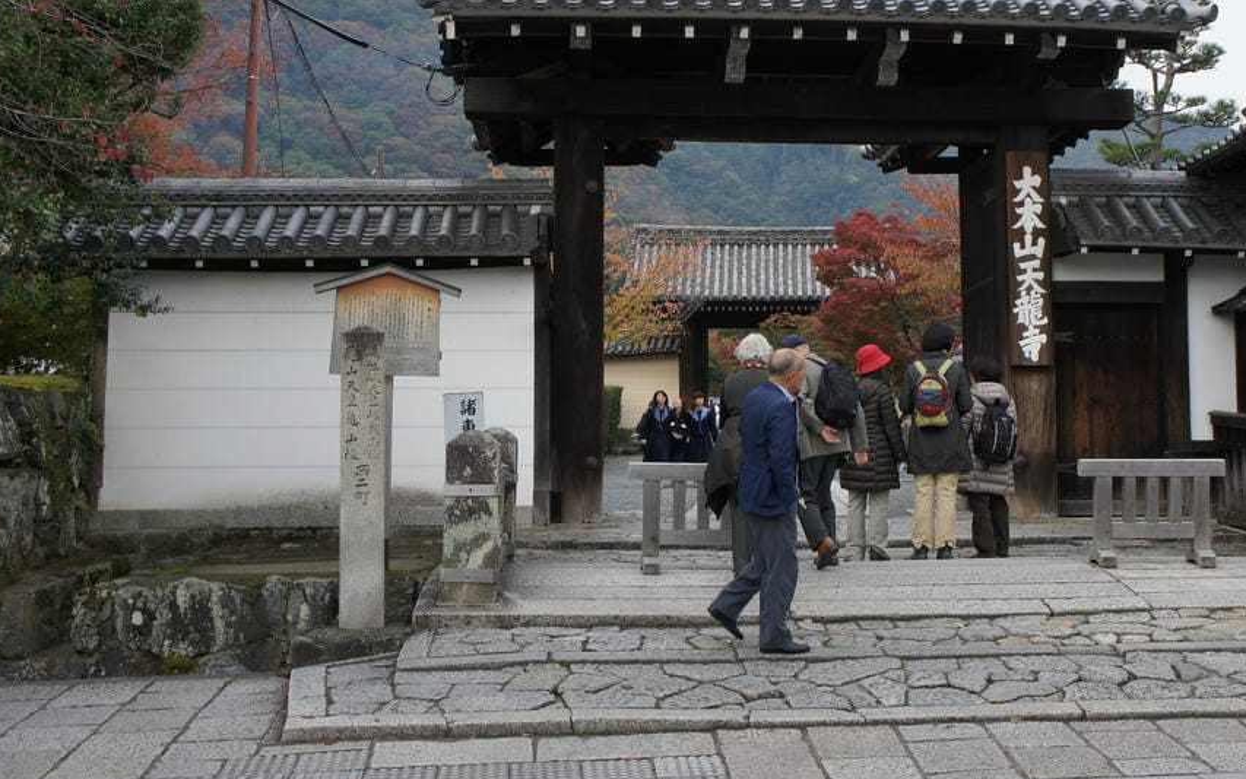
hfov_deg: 37.8
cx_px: 818
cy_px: 230
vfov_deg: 24.2
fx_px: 1800
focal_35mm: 53
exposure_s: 1/125
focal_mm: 25
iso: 200
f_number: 7.1
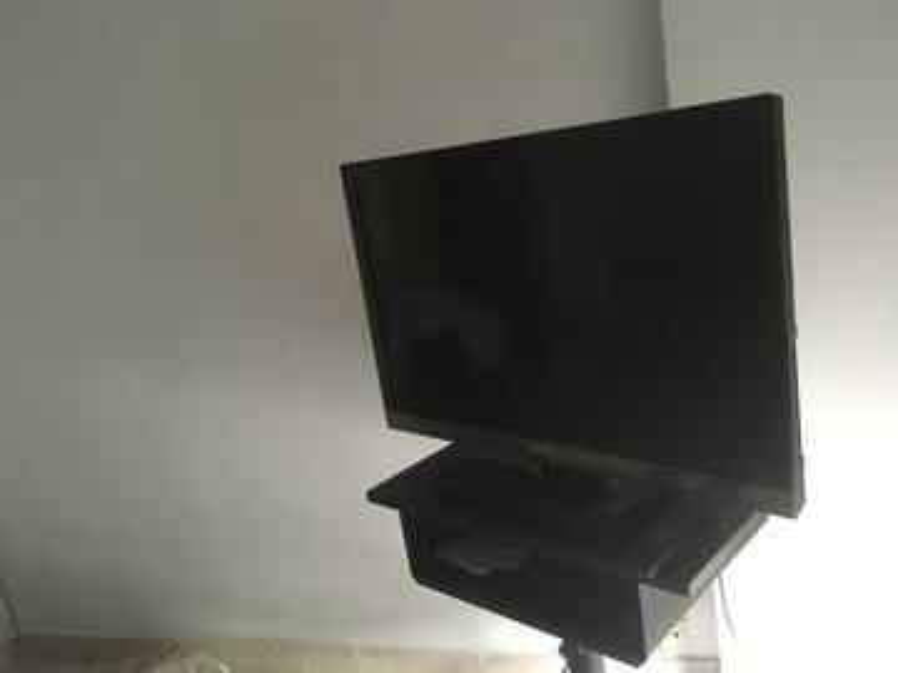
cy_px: 336
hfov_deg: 61.7
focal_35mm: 29
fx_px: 752
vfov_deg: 48.2
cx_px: 449
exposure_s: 1/17
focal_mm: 4.15
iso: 320
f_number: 2.2
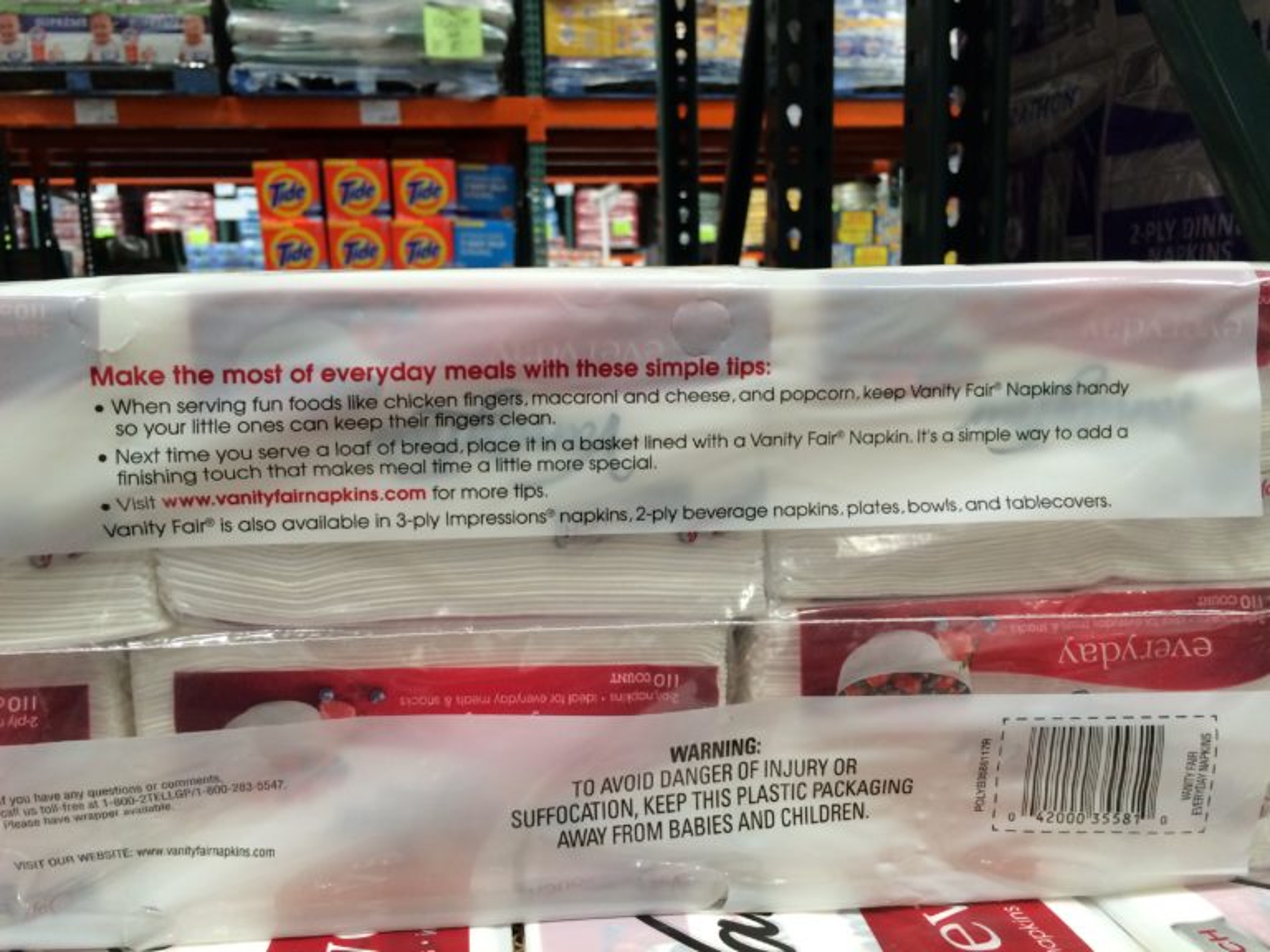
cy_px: 476
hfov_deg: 61.7
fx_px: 1064
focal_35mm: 29
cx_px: 635
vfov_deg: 48.2
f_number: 2.2
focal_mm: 4.15
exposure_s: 1/30
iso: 64
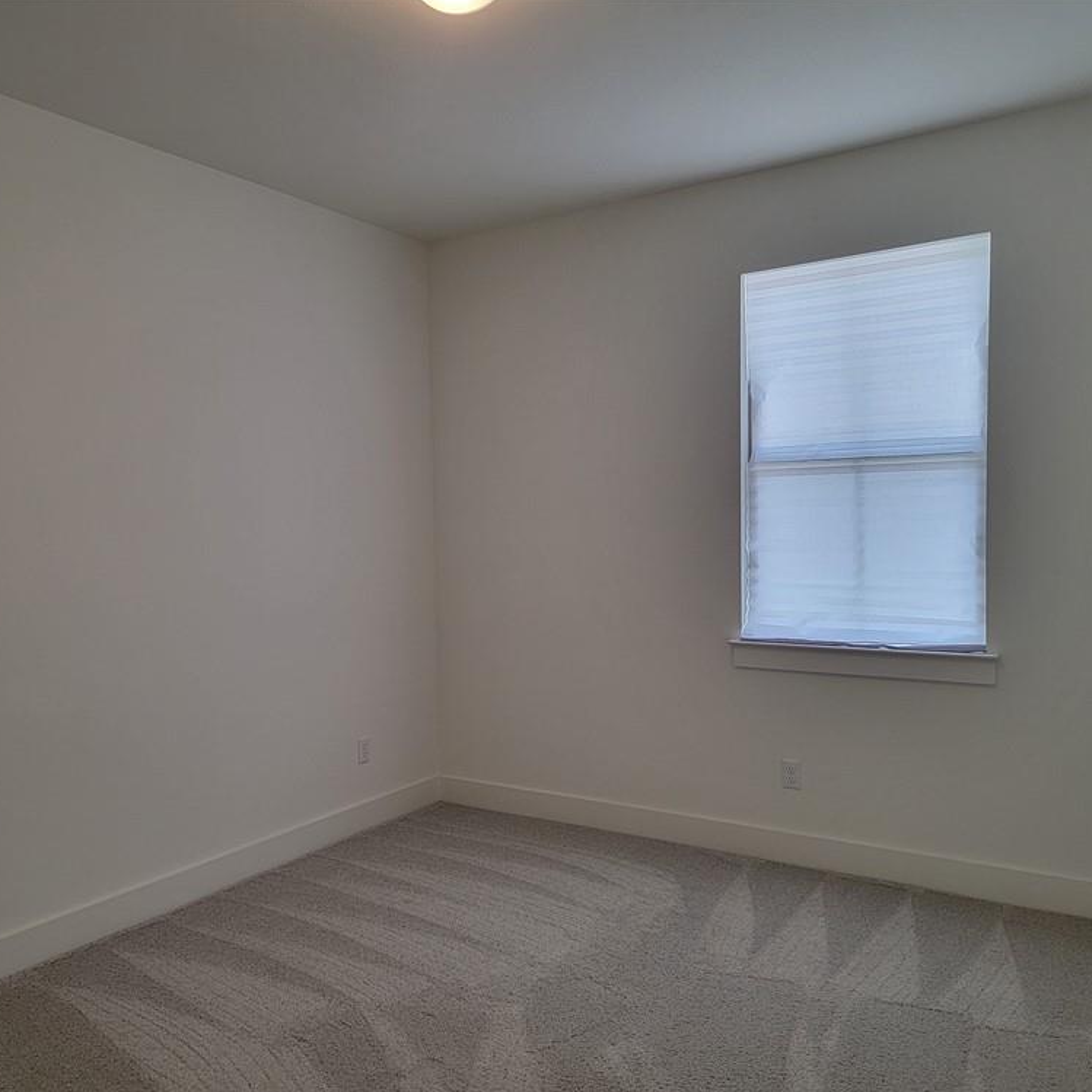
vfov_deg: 55.6
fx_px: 1035
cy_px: 555
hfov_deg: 55.3
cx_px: 445
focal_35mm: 29
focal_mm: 6.7
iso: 160
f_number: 1.8
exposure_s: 1/120
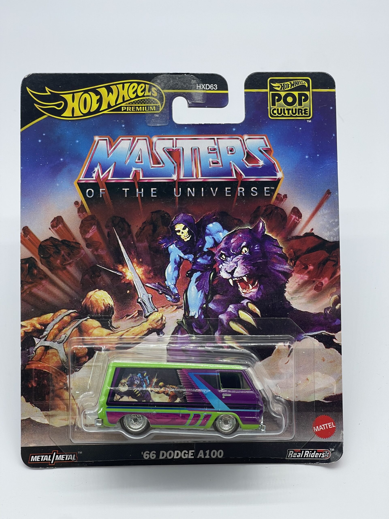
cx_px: 194
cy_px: 260
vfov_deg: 30.3
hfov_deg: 22.9
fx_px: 959
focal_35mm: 64
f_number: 2.2
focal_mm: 7.5
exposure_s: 1/138
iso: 20
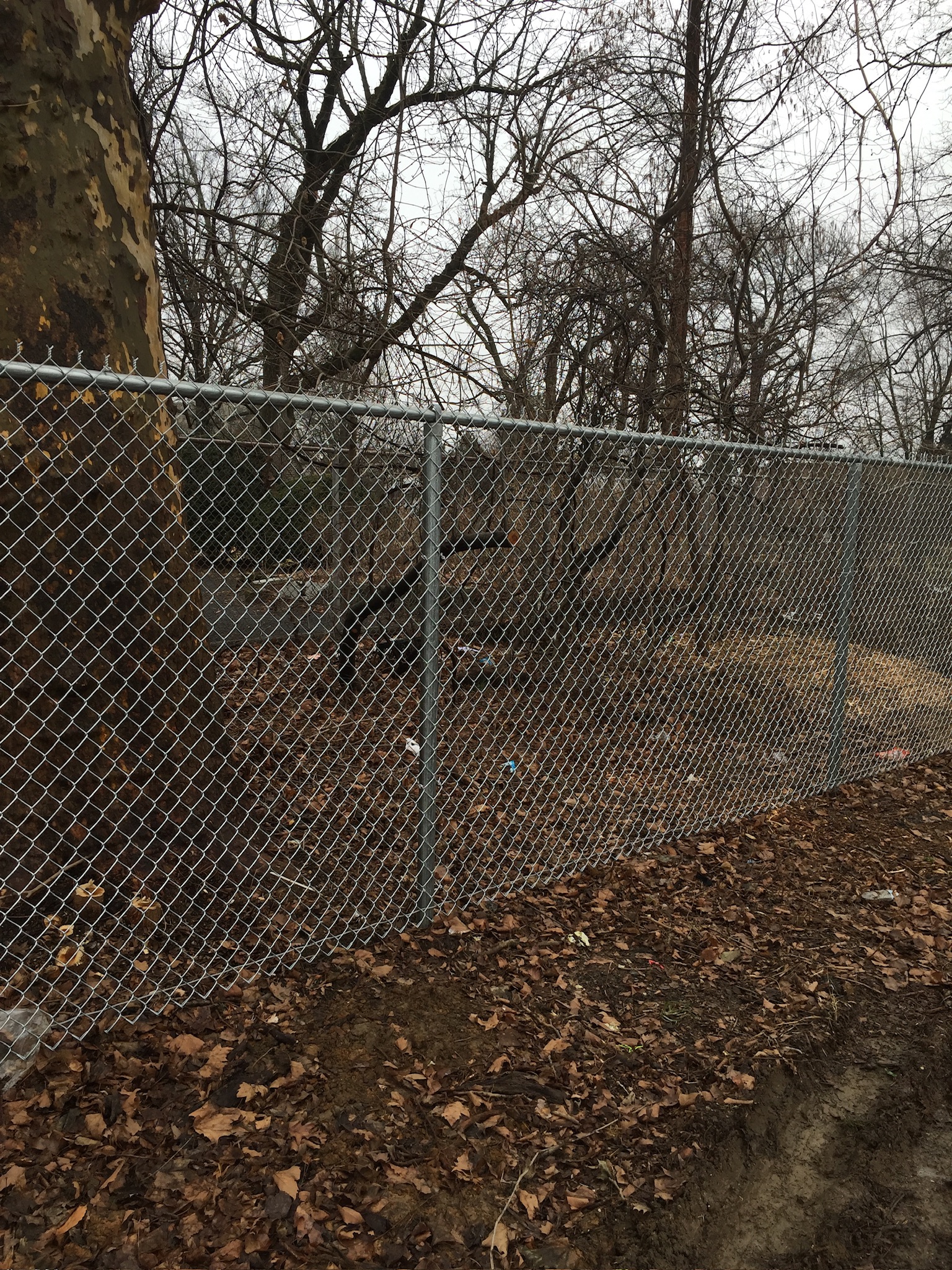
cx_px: 476
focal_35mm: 29
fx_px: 1063
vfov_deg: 61.7
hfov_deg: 48.2
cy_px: 635
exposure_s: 1/608
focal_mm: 4.15
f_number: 2.2
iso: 32
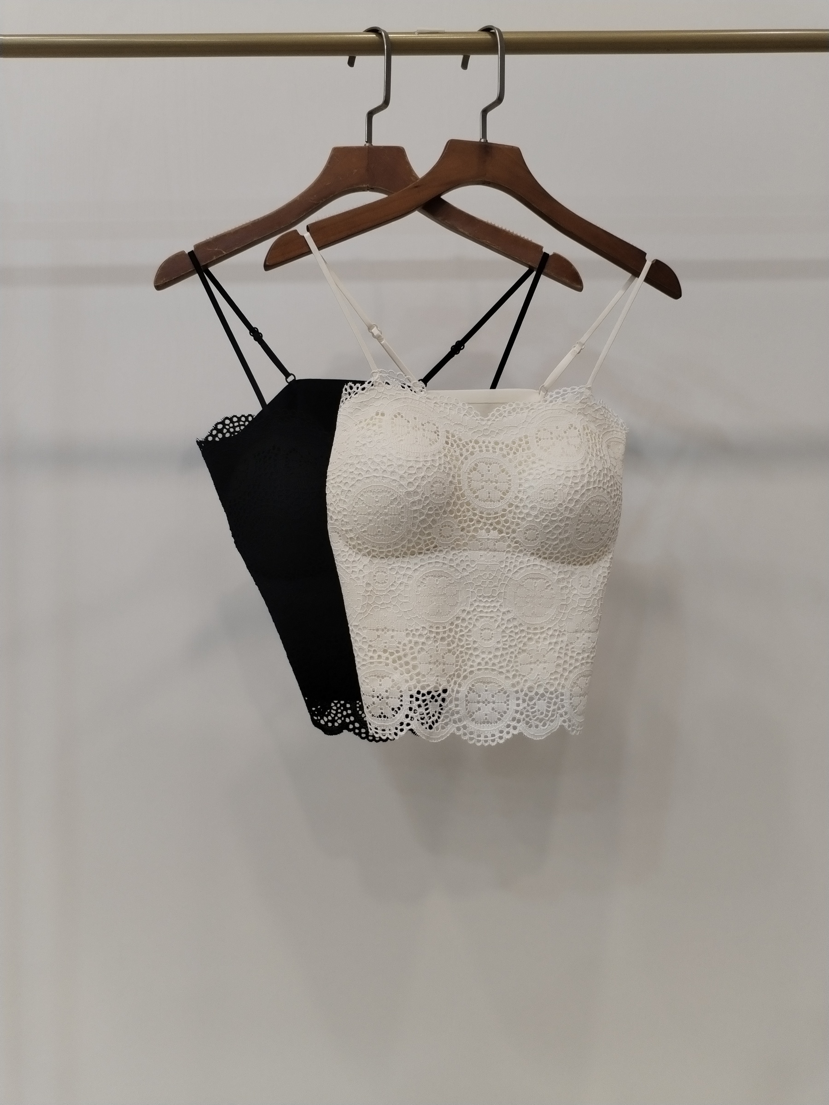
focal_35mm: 29
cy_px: 552
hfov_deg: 48.2
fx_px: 926
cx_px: 414
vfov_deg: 61.7
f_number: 1.8
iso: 218
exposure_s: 1/60
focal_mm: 4.75
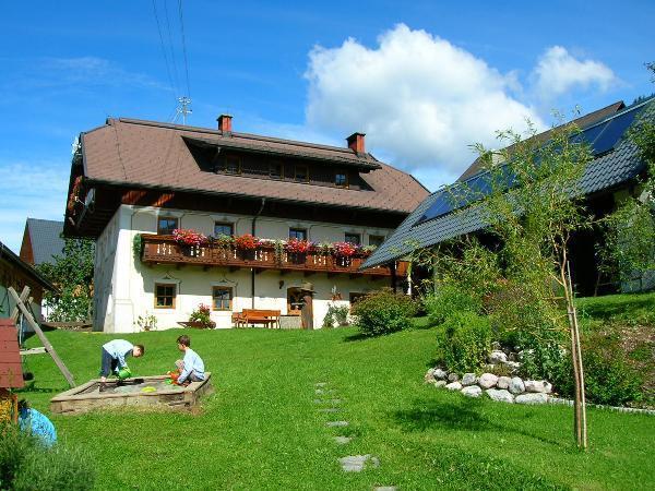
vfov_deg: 41.8
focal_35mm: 34
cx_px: 328
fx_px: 643
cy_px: 246
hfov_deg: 54.0
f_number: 4.9
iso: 50
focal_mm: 5.7
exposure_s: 1/365
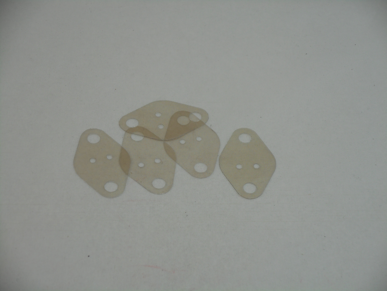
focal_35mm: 102
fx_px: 1140
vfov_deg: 14.5
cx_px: 194
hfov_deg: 19.3
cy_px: 146
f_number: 5.8
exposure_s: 1/60
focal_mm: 18.2
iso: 110
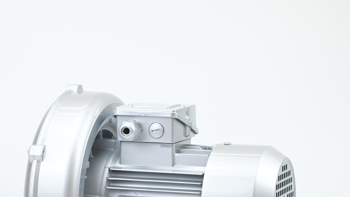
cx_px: 171
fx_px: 1392
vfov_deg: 8.1
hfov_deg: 14.3
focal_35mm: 150
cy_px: 178
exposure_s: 1/125
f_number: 5
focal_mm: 85
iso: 500
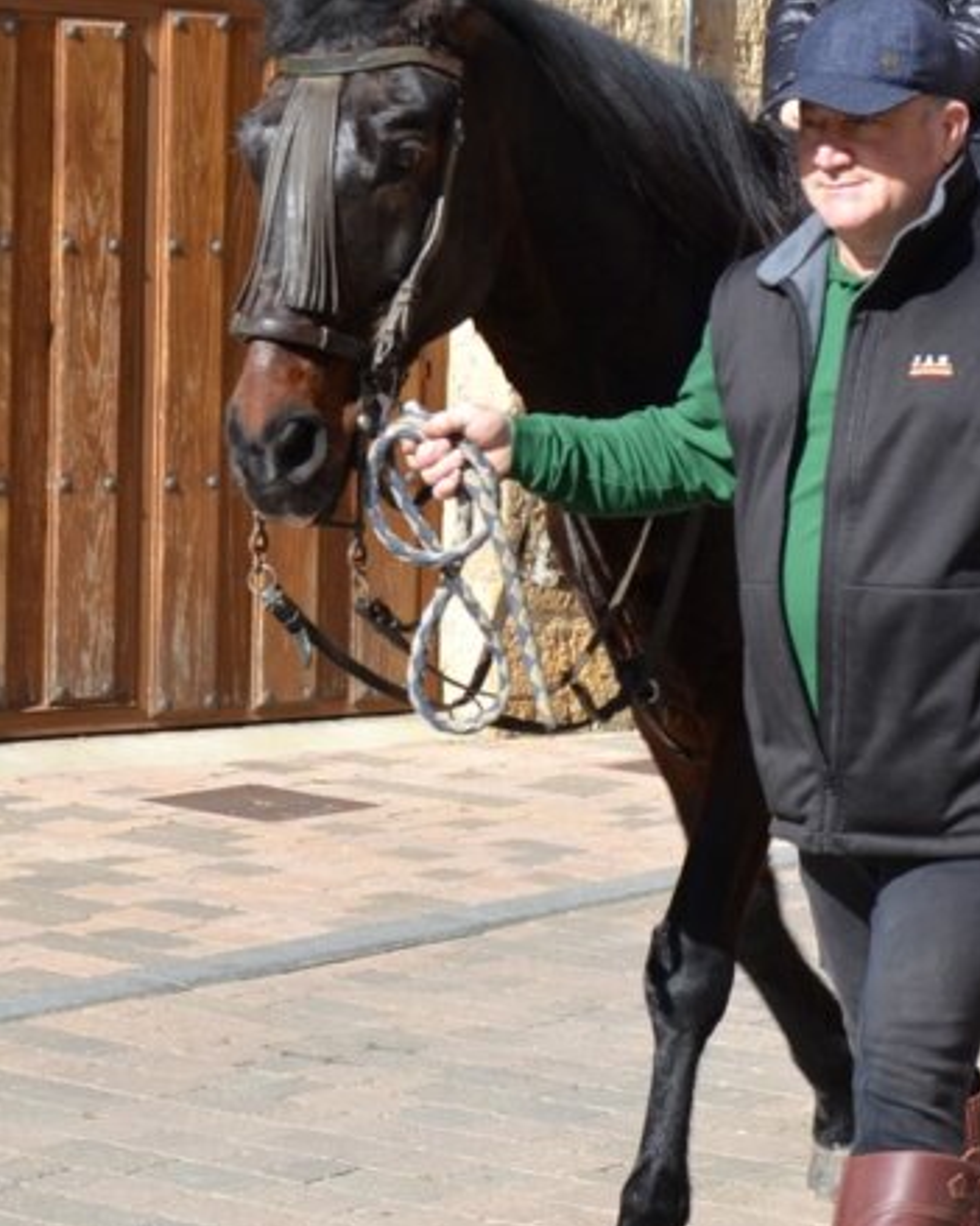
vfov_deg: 16.7
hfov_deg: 13.3
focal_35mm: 115
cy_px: 515
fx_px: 4171
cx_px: 757
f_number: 8
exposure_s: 1/250
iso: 100
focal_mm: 28
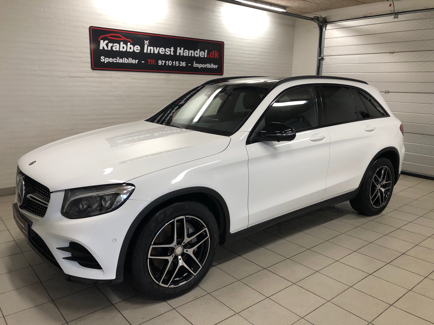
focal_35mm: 28
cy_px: 162
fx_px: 351
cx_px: 217
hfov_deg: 63.4
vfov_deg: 49.7
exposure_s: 1/33
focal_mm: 3.99
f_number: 1.8
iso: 32
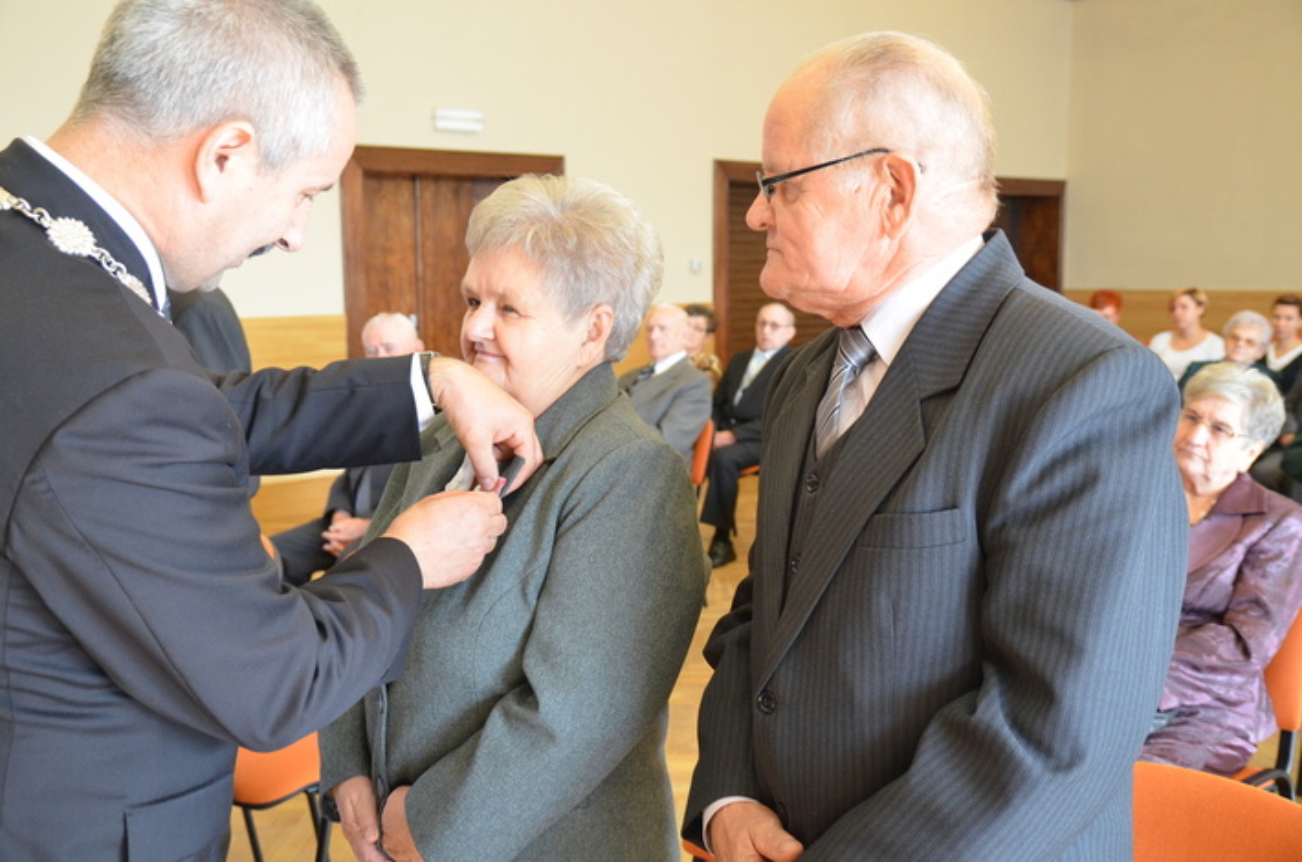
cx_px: 651
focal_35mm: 39
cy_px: 431
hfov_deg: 49.6
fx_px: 1407
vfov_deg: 34.1
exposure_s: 1/80
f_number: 4.5
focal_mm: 26
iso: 1600
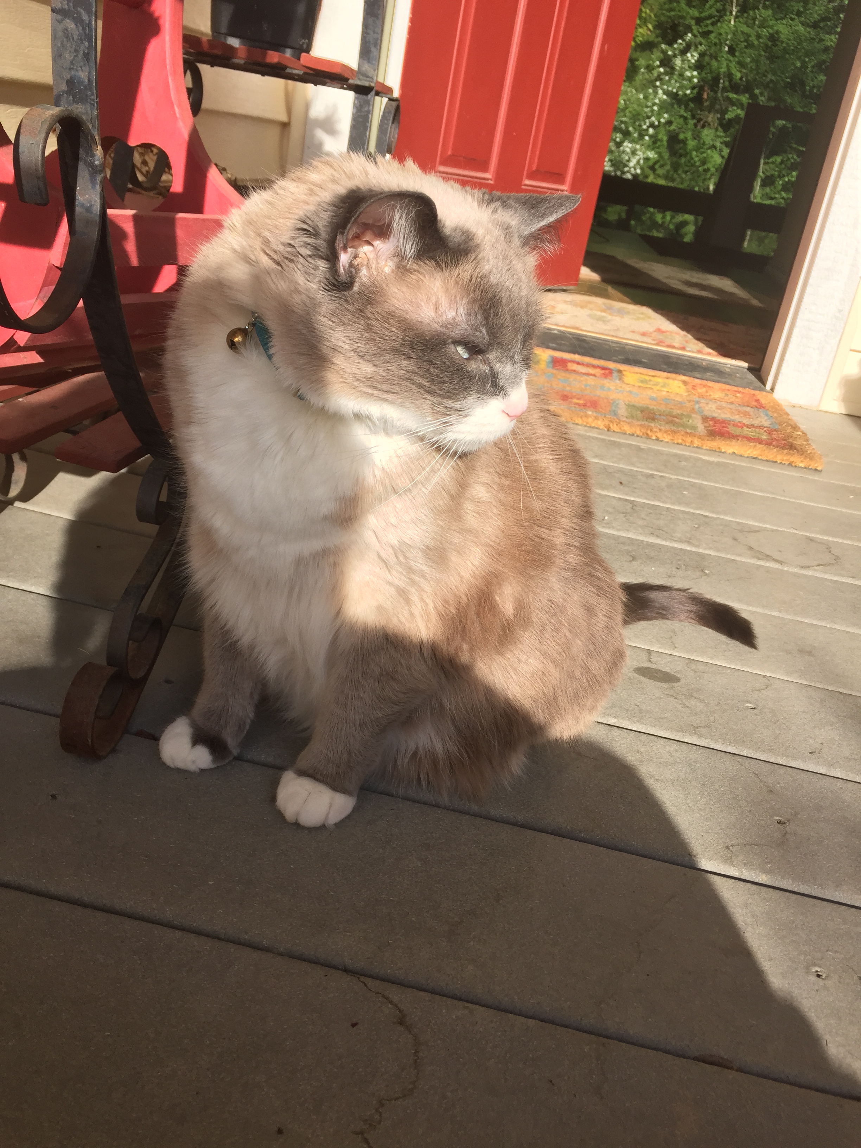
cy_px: 574
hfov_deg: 48.2
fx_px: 962
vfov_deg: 61.7
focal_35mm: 29
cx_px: 430
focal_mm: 4.15
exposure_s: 1/1041
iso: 32
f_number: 2.2
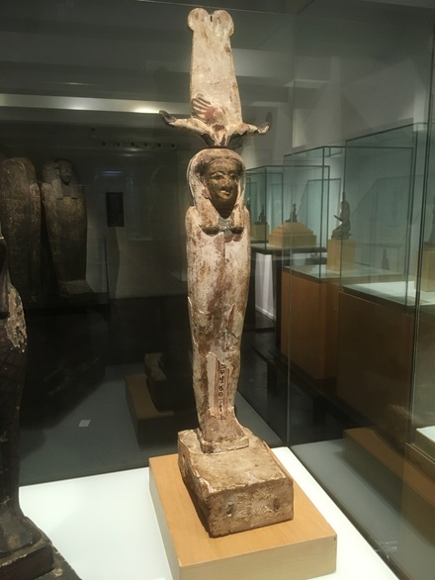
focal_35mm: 29
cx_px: 218
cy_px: 290
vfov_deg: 61.6
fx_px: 486
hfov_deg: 48.3
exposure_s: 1/33
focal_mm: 4.15
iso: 160
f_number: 2.2
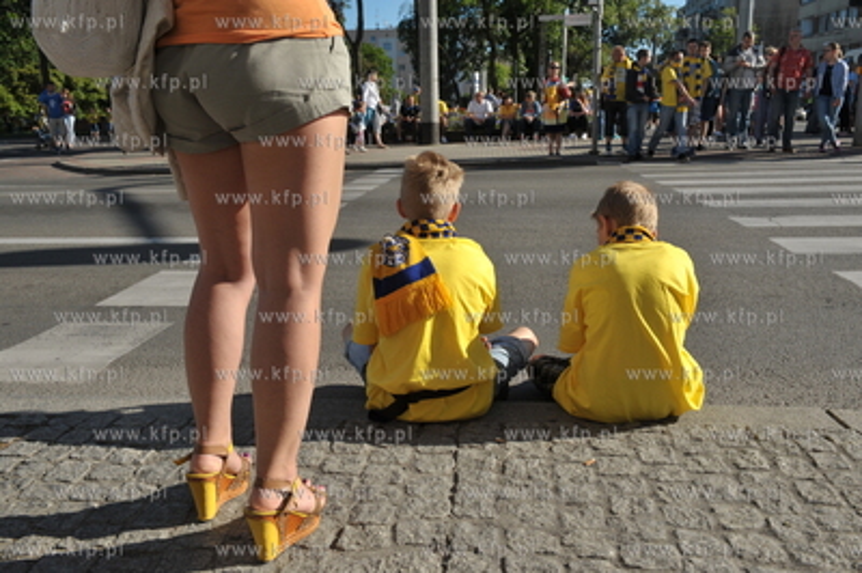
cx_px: 431
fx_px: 742
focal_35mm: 31
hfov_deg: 60.3
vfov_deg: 42.3
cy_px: 286
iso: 320
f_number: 9
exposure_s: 1/640
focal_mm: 31
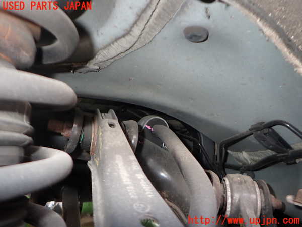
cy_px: 114
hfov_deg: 69.4
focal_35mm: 25
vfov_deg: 54.9
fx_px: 218
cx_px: 151
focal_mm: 4.5
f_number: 2
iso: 200
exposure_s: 1/30
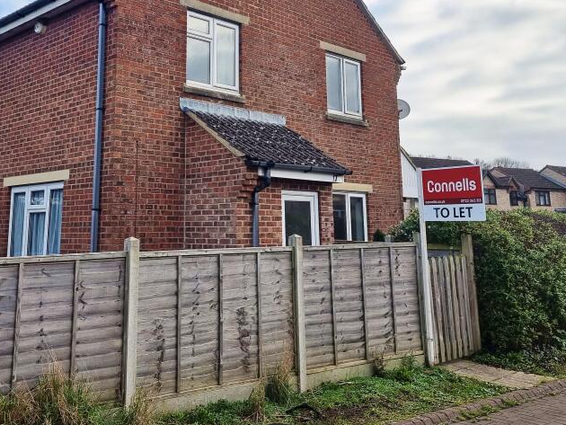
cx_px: 222
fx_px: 638
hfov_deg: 47.5
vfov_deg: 35.9
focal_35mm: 39
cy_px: 100
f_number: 1.8
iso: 50
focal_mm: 6.7
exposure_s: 1/652
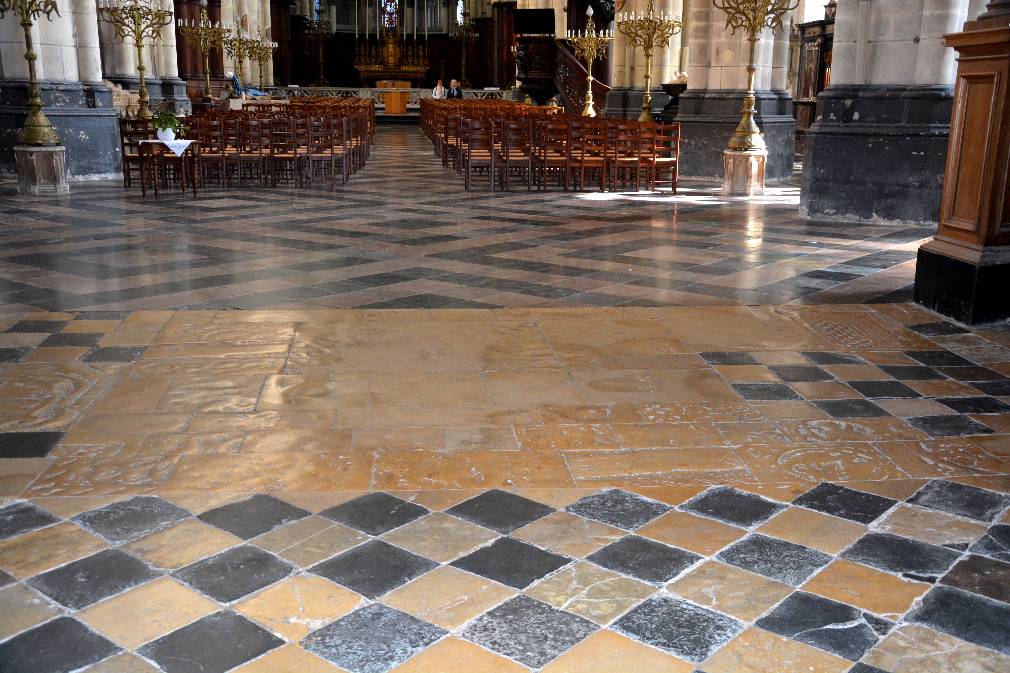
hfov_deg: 51.3
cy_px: 336
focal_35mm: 38
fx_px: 1052
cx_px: 505
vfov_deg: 35.5
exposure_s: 1/60
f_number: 4
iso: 450
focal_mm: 25
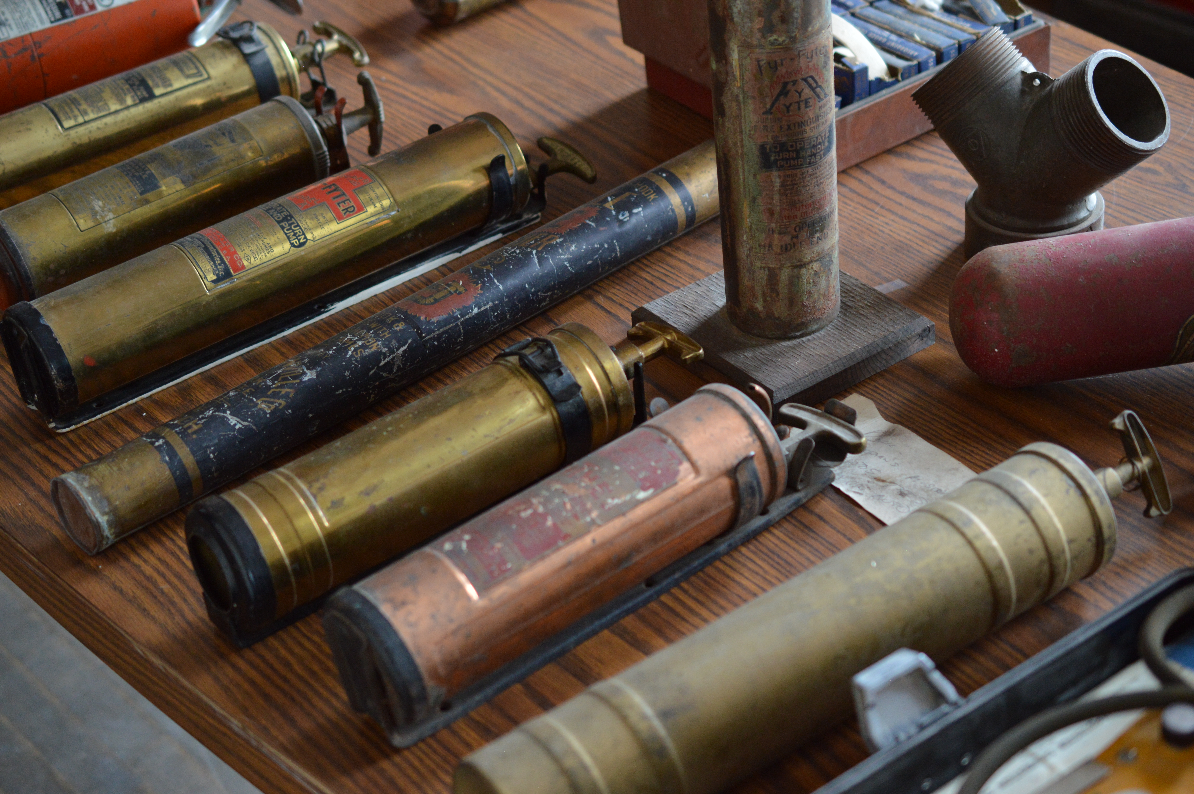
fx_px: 1988
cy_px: 397
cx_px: 597
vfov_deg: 22.6
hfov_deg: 33.4
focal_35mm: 60
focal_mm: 40
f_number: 3.5
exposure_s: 1/125
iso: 800
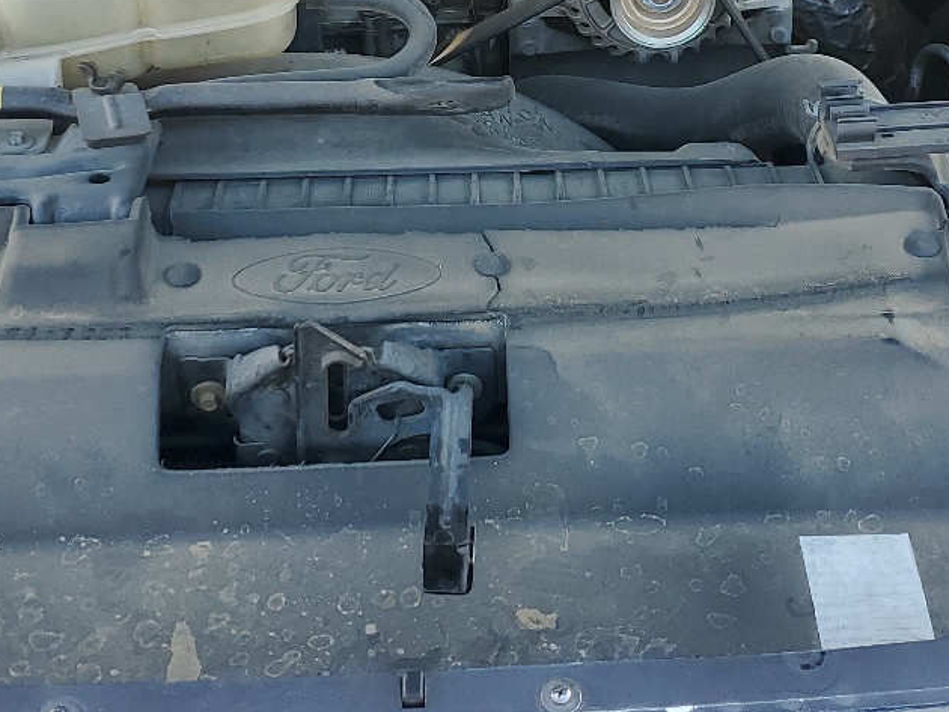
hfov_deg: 29.3
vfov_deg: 21.9
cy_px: 111
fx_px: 1810
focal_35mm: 66
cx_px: 414
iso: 50
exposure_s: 1/345
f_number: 1.5
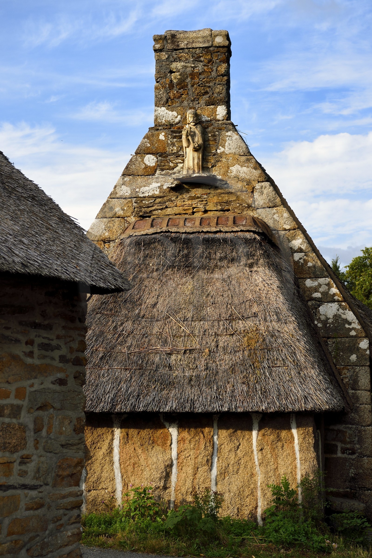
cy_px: 279
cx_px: 186
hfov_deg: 20.9
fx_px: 1007
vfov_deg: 31.0
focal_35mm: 65
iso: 200
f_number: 8
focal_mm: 65
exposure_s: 1/400
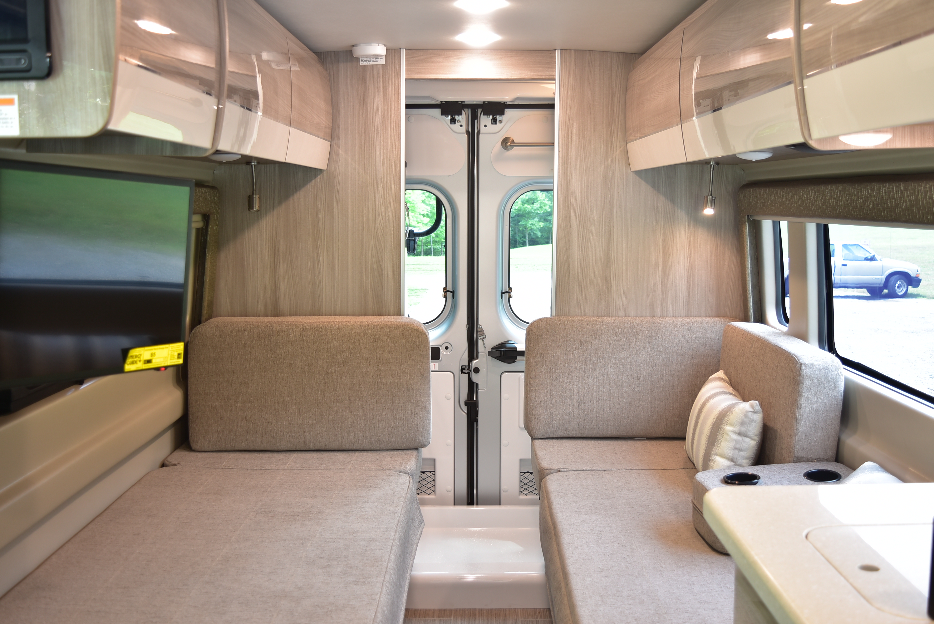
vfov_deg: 36.9
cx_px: 467
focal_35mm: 36
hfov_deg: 53.1
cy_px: 312
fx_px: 935
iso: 100
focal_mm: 24
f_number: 4
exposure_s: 1/6
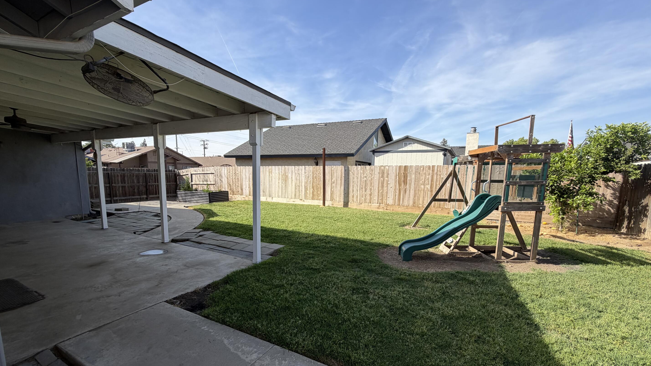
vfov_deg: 66.7
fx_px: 276
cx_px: 323
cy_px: 213
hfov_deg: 99.4
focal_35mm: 16
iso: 32
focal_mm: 2.22
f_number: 2.2
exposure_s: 1/770
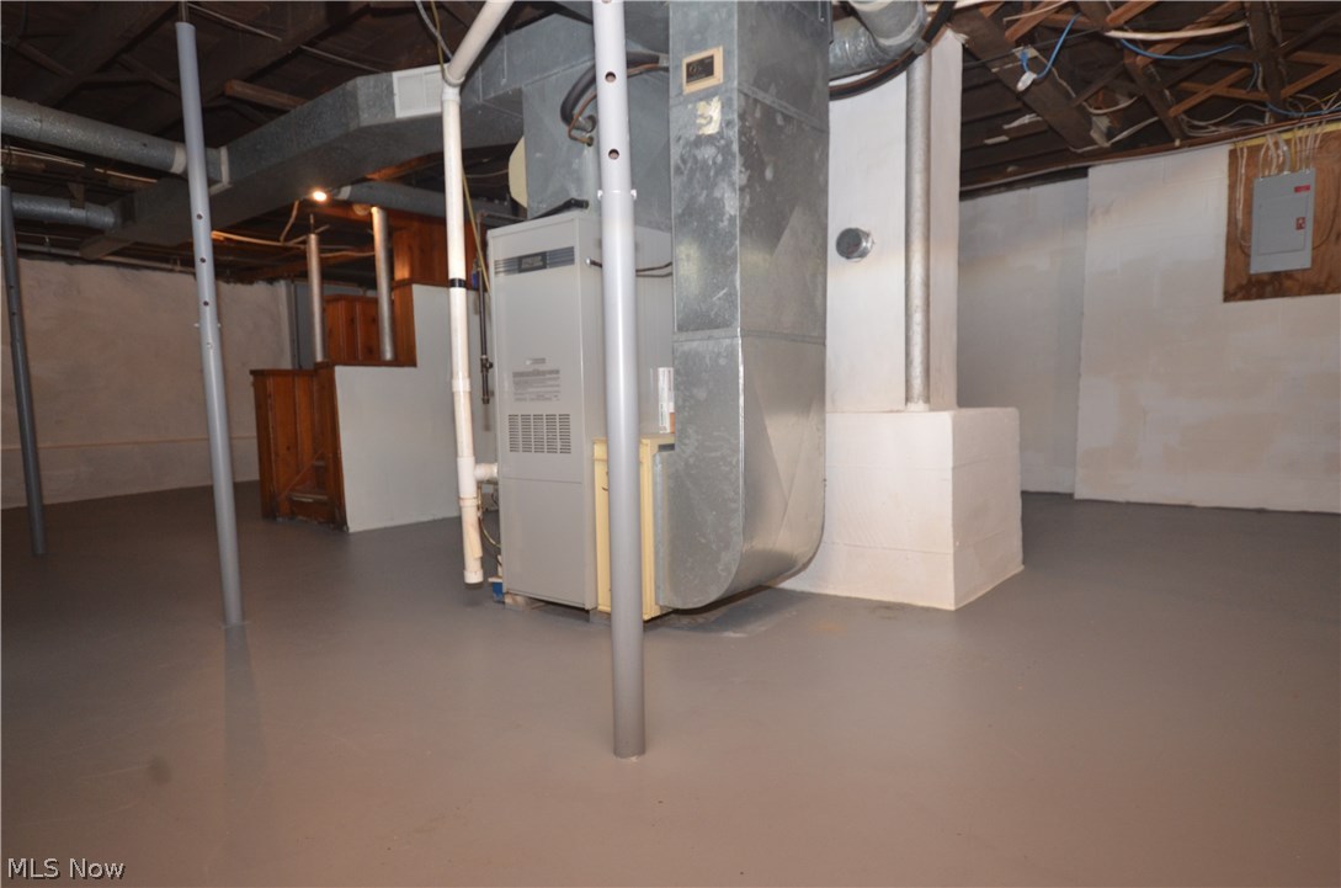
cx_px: 670
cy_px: 444
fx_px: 781
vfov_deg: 59.3
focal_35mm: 21
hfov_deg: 81.3
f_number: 4.8
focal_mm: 14
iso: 800
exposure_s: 1/60
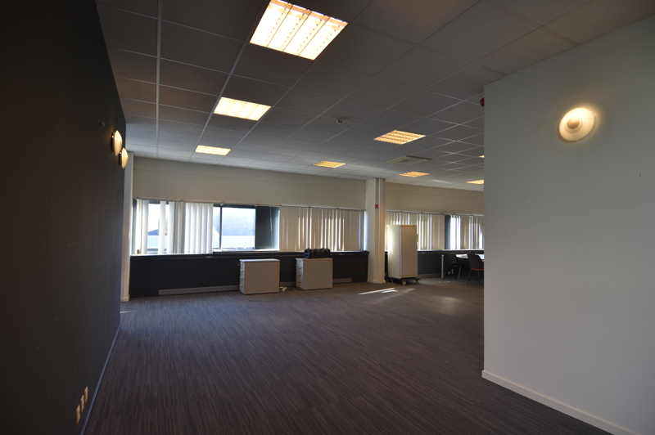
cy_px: 218
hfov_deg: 90.0
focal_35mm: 18
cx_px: 328
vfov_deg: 67.3
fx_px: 327
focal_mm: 12
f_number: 4.5
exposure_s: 1/80
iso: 200
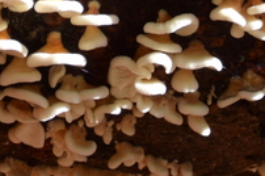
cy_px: -311
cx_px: -66
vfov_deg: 4.0
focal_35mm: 333
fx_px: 2447
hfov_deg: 6.2
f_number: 4.5
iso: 320
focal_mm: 32
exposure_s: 1/400
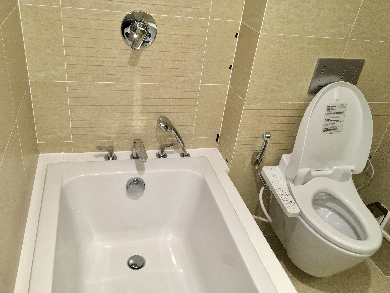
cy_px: 146
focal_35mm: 29
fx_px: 327
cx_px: 195
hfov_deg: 61.7
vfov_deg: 48.2
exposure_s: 1/33
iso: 64
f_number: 2.2
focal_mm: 4.15
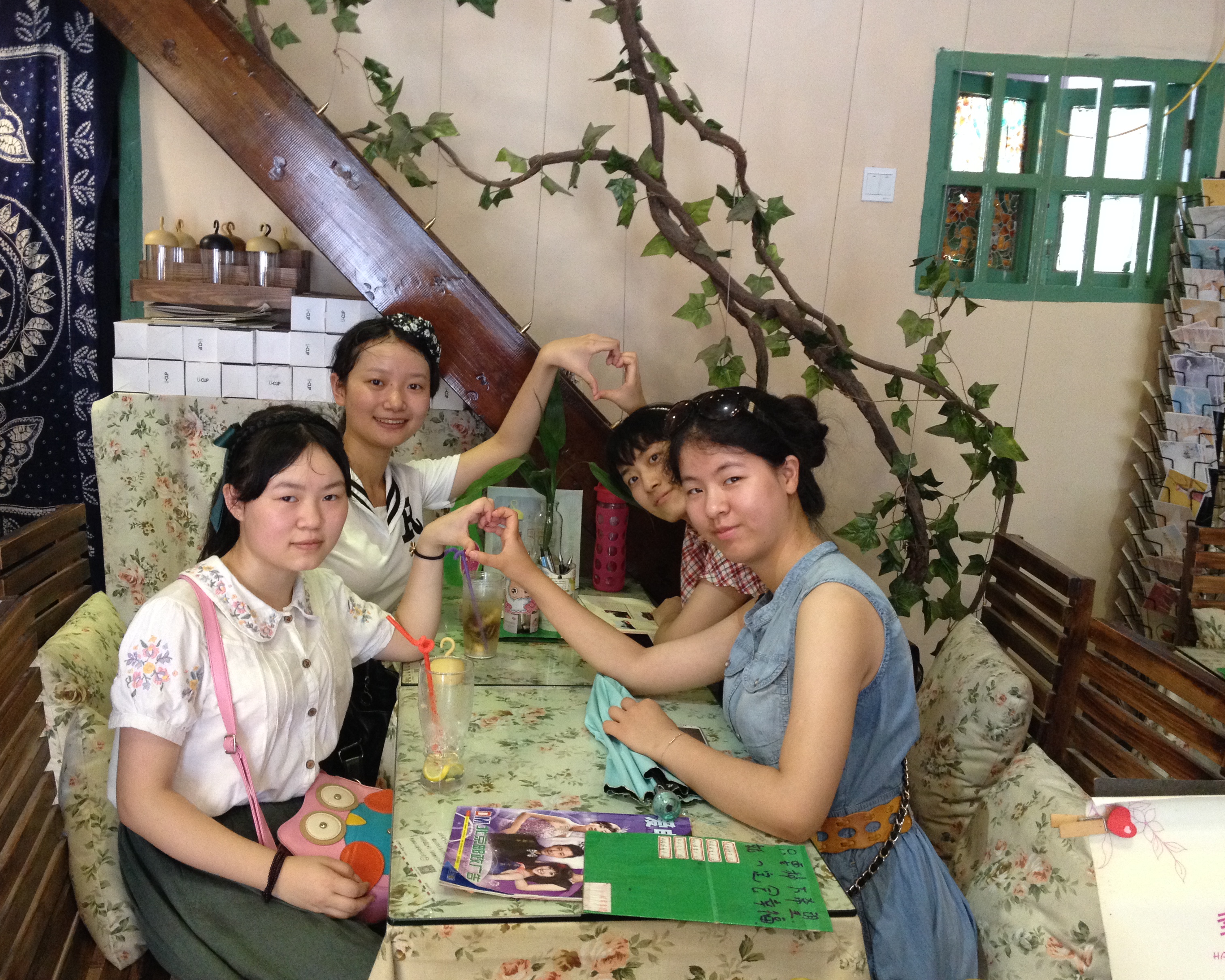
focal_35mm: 37
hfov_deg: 49.1
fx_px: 1341
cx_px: 597
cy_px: 487
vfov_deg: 40.1
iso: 250
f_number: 2.4
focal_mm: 4.28
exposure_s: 1/20
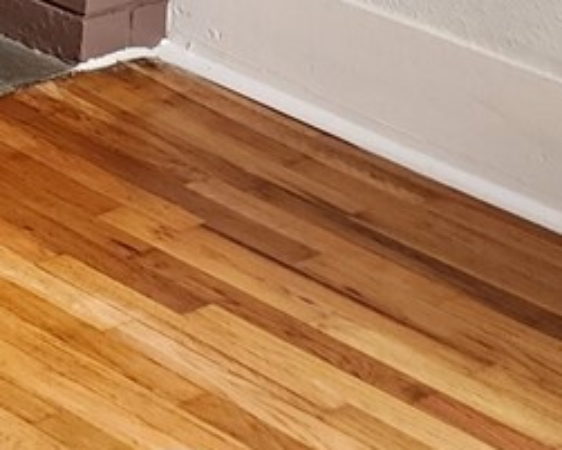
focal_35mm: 143
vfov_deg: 9.3
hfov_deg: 10.1
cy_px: -741
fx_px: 2379
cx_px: -1093
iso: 100
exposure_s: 1/180
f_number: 1.8
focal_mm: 6.4
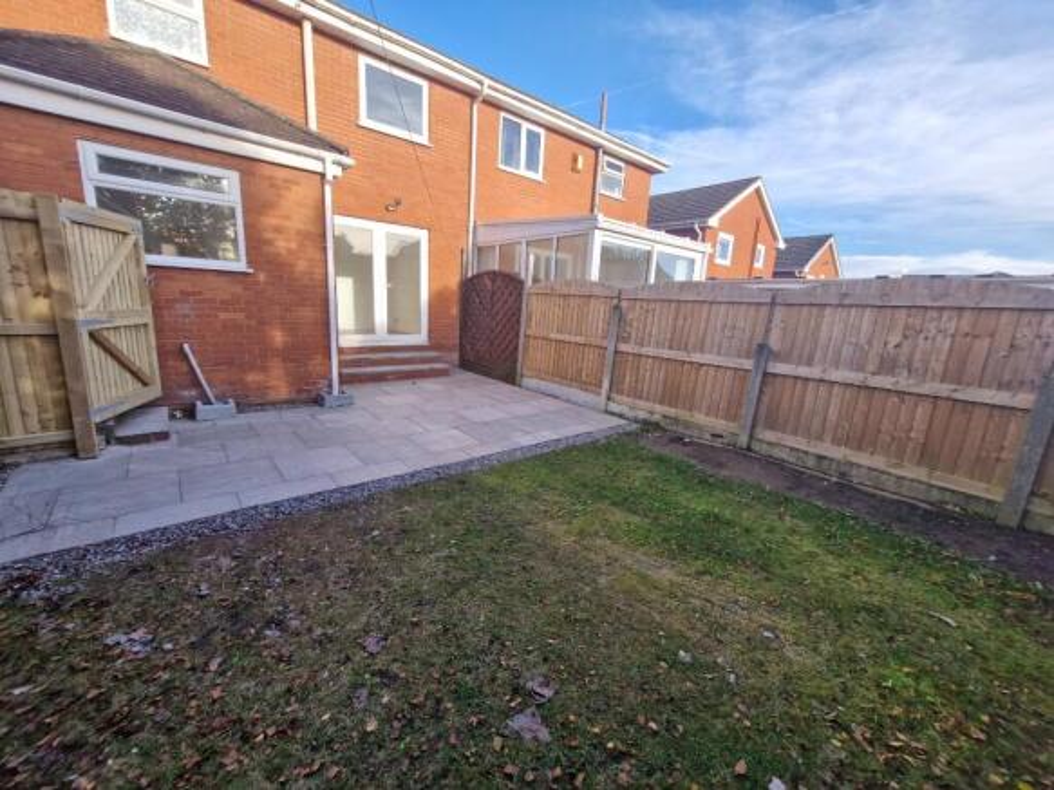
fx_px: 396
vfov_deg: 89.9
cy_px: 395
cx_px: 527
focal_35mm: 13
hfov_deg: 106.2
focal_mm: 1.74
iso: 50
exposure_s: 1/428
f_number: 2.2
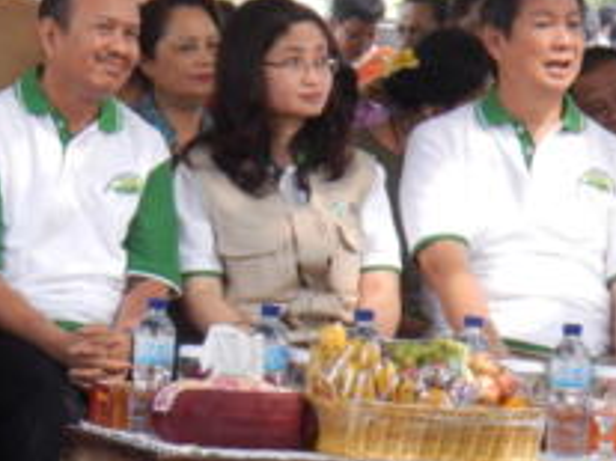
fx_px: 6011
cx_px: 42
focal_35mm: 338
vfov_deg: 4.4
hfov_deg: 5.9
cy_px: 308
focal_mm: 25
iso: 400
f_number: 4.8
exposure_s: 1/50
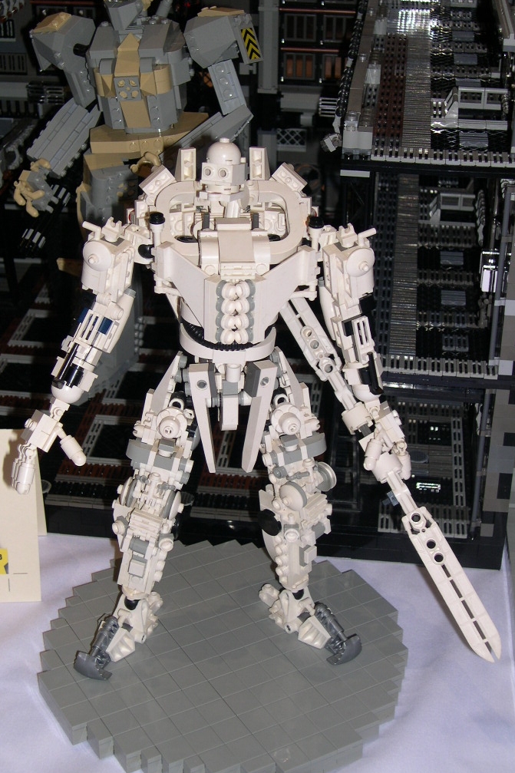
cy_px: 388
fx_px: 1181
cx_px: 252
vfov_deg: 36.3
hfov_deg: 24.6
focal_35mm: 55
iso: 100
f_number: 3.2
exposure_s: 1/60
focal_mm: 11.1
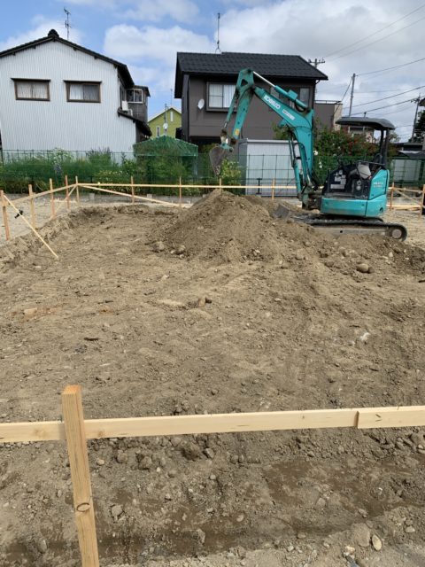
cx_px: 212
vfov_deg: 67.3
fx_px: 426
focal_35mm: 26
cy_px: 284
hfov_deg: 53.1
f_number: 1.8
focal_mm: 4.25
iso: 25
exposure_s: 1/2075
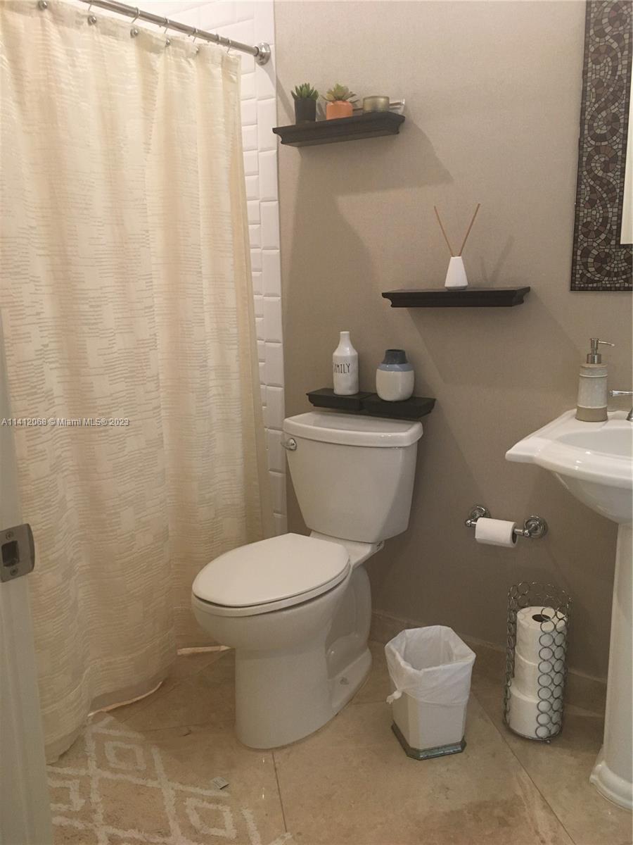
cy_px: 422
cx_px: 316
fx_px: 707
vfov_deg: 61.7
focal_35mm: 29
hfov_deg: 48.2
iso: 125
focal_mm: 4.15
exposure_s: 1/30
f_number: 2.2
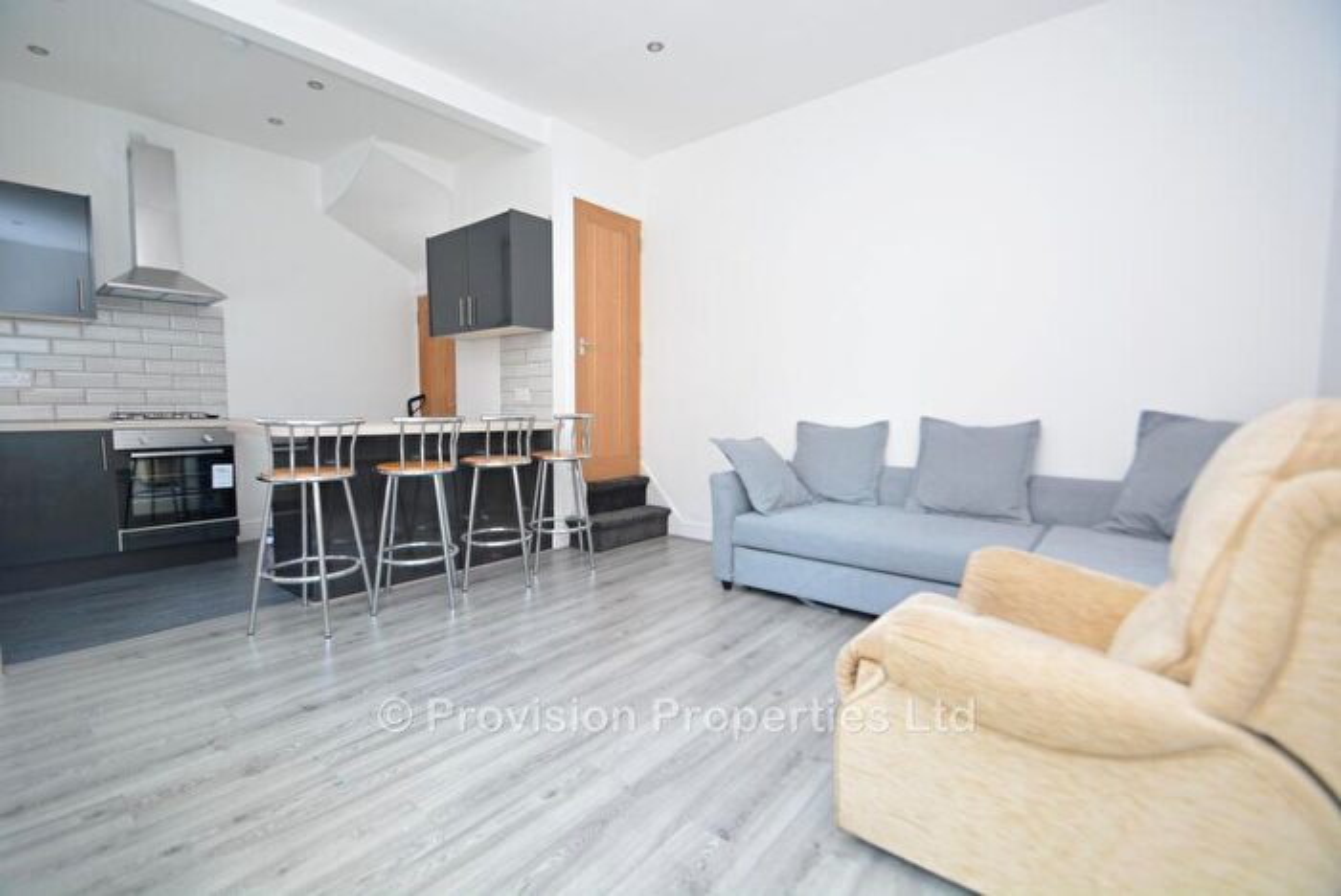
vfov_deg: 77.4
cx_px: 670
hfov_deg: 100.3
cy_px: 448
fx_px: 559
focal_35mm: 15
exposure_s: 1/60
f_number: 4
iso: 640
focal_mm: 10
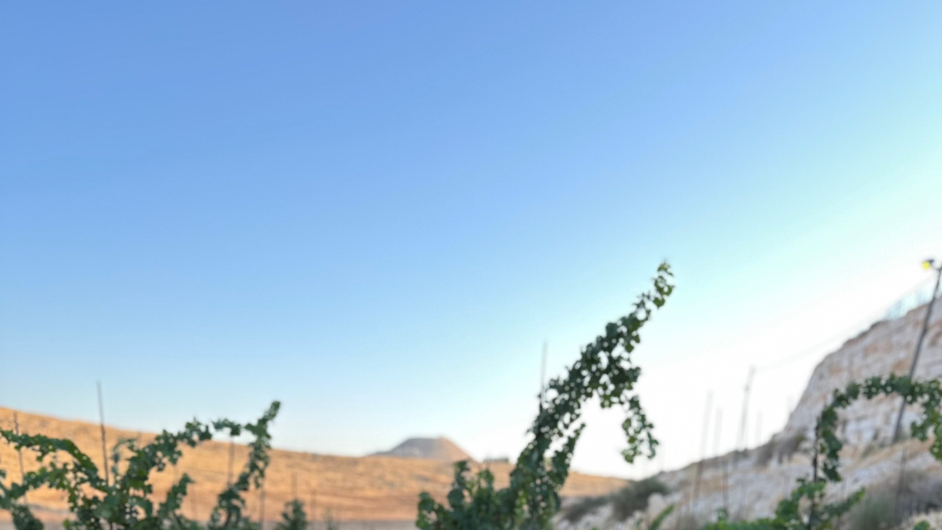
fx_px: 874
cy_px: 622
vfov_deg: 29.4
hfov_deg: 56.6
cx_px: 472
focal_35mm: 35
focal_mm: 6.86
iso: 80
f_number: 1.78
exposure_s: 1/229
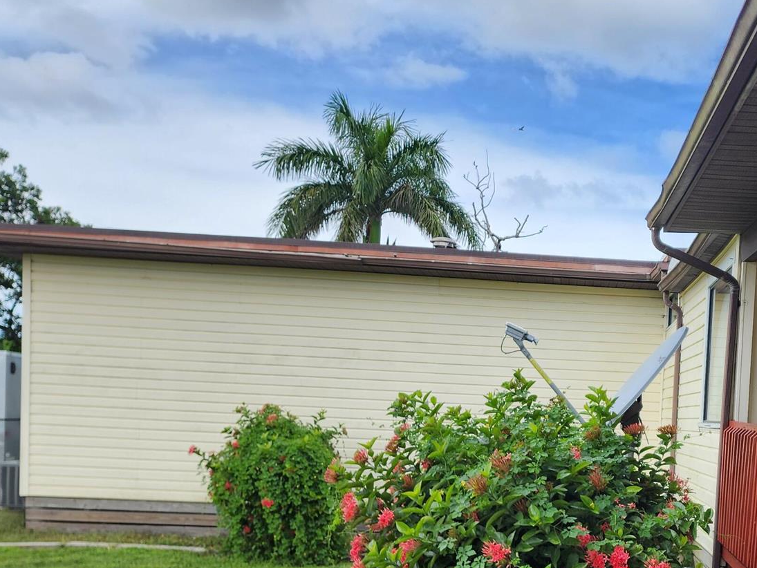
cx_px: 627
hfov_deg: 41.6
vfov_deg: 32.8
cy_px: 445
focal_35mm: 43
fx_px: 941
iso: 12
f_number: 1.8
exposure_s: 1/514
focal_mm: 6.4
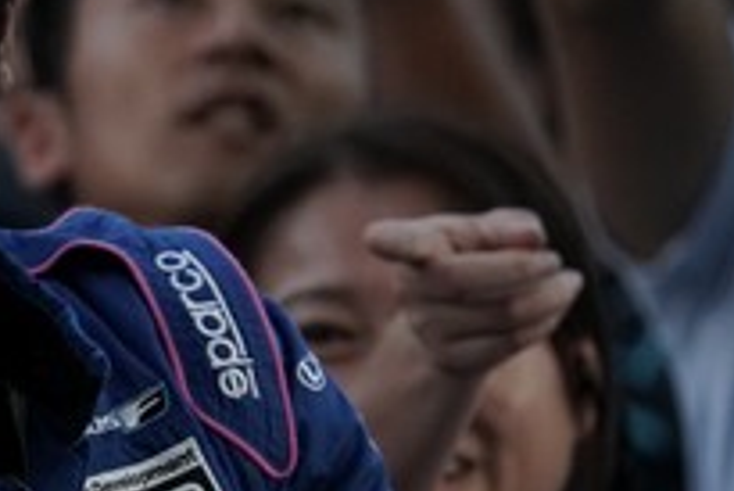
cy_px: 380
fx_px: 28400
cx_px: -505
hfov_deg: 1.5
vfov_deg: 1.0
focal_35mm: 1392
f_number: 6.3
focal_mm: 397
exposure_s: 1/200
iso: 3200
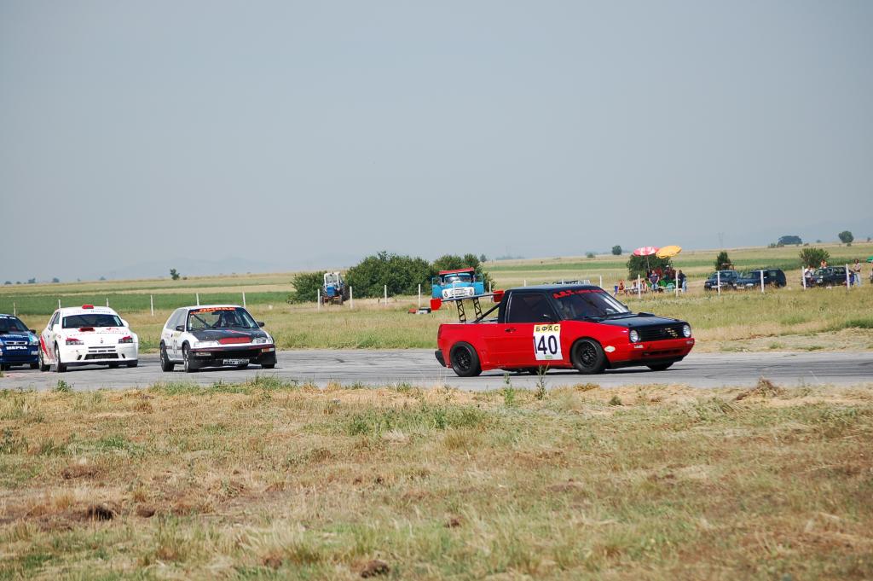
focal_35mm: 150
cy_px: 290
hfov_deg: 13.7
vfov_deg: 9.1
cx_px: 436
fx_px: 3634
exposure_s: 1/1250
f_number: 5
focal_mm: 100
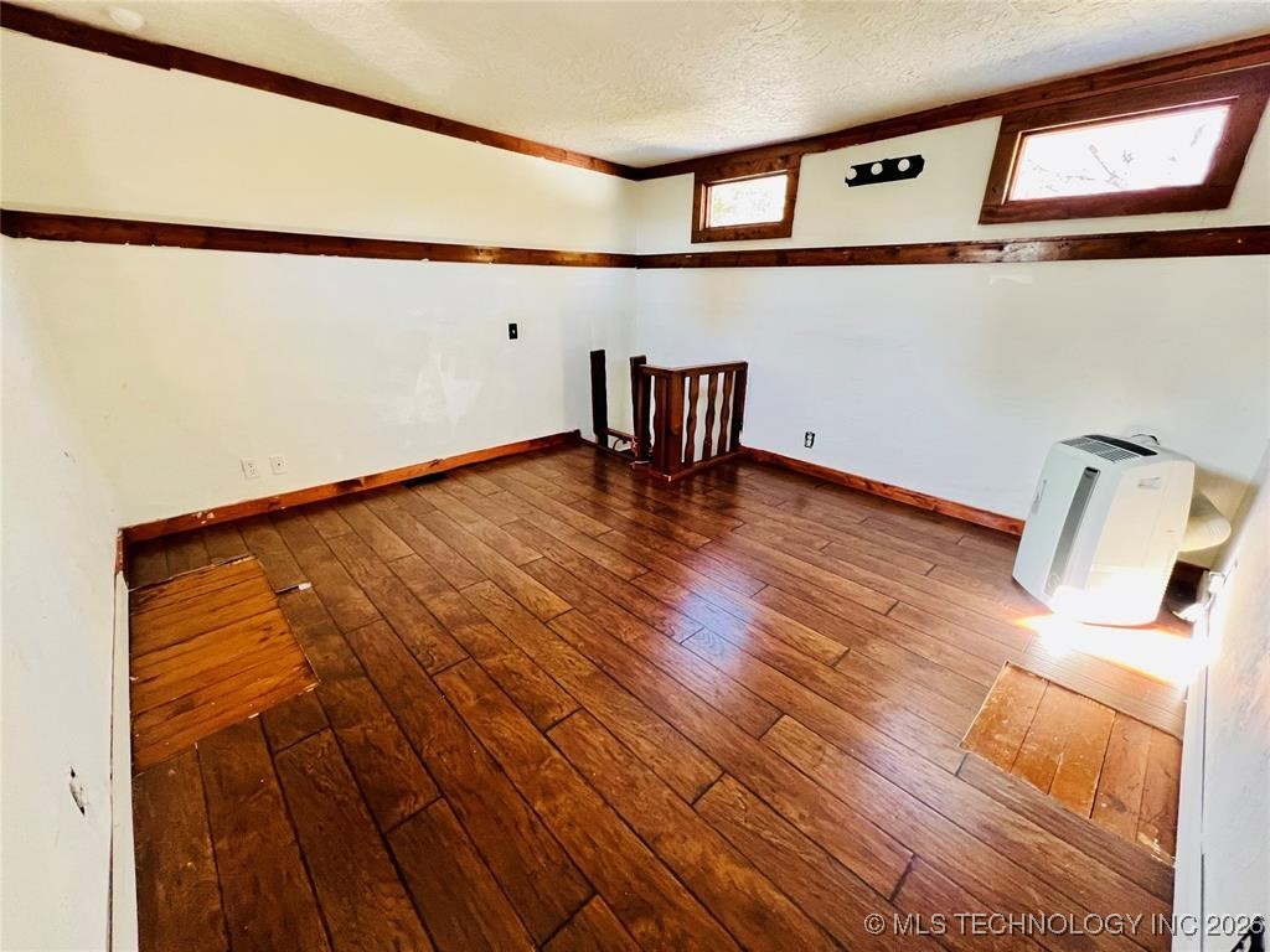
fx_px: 477
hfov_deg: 106.2
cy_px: 476
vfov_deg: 89.9
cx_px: 635
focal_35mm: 13
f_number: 1.8
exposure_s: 1/60
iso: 250
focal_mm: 1.57
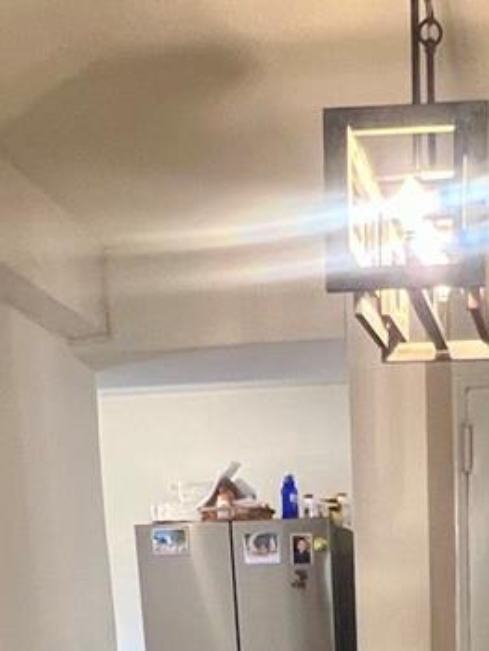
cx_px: 402
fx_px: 1072
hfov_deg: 25.2
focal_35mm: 57
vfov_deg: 26.8
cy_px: 908
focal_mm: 1.57
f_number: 1.8
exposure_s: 1/60
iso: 320
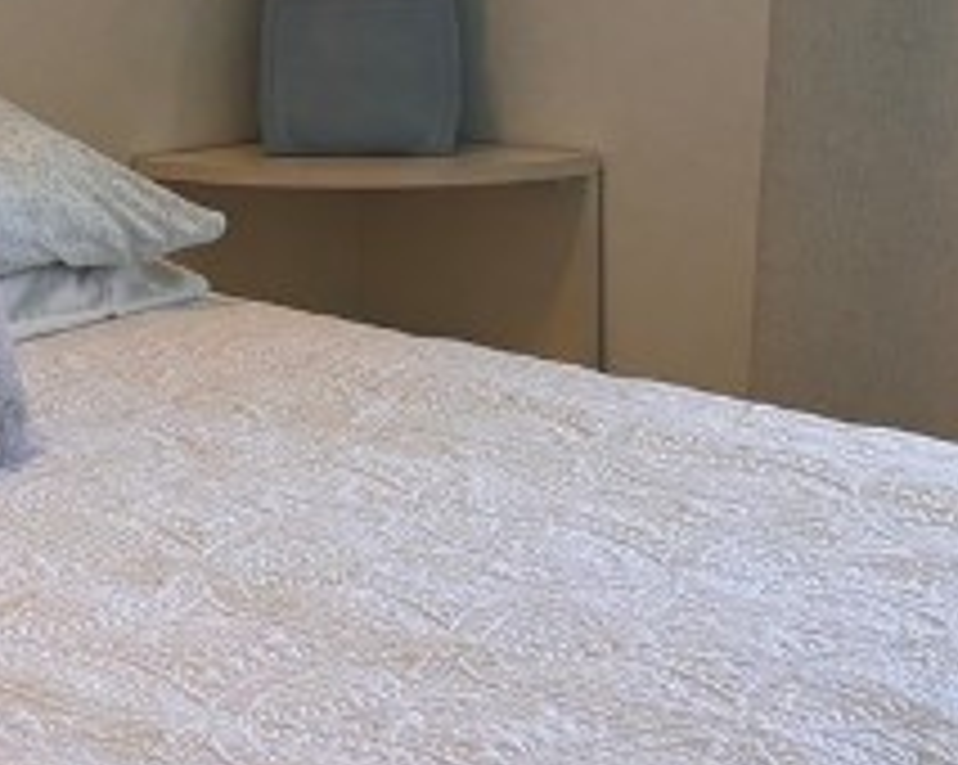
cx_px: 40
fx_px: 3456
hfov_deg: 15.5
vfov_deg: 12.6
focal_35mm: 122
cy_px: 166
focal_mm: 5.96
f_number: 1.6
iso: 64
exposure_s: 1/120
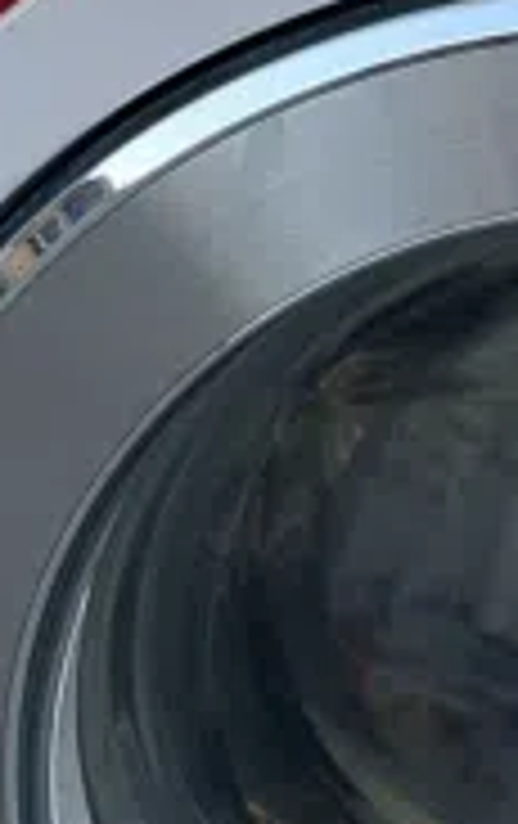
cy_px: 369
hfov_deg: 4.6
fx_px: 6412
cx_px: 698
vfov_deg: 7.4
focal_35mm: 285
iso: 20
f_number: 2.8
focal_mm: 9
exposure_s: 1/135
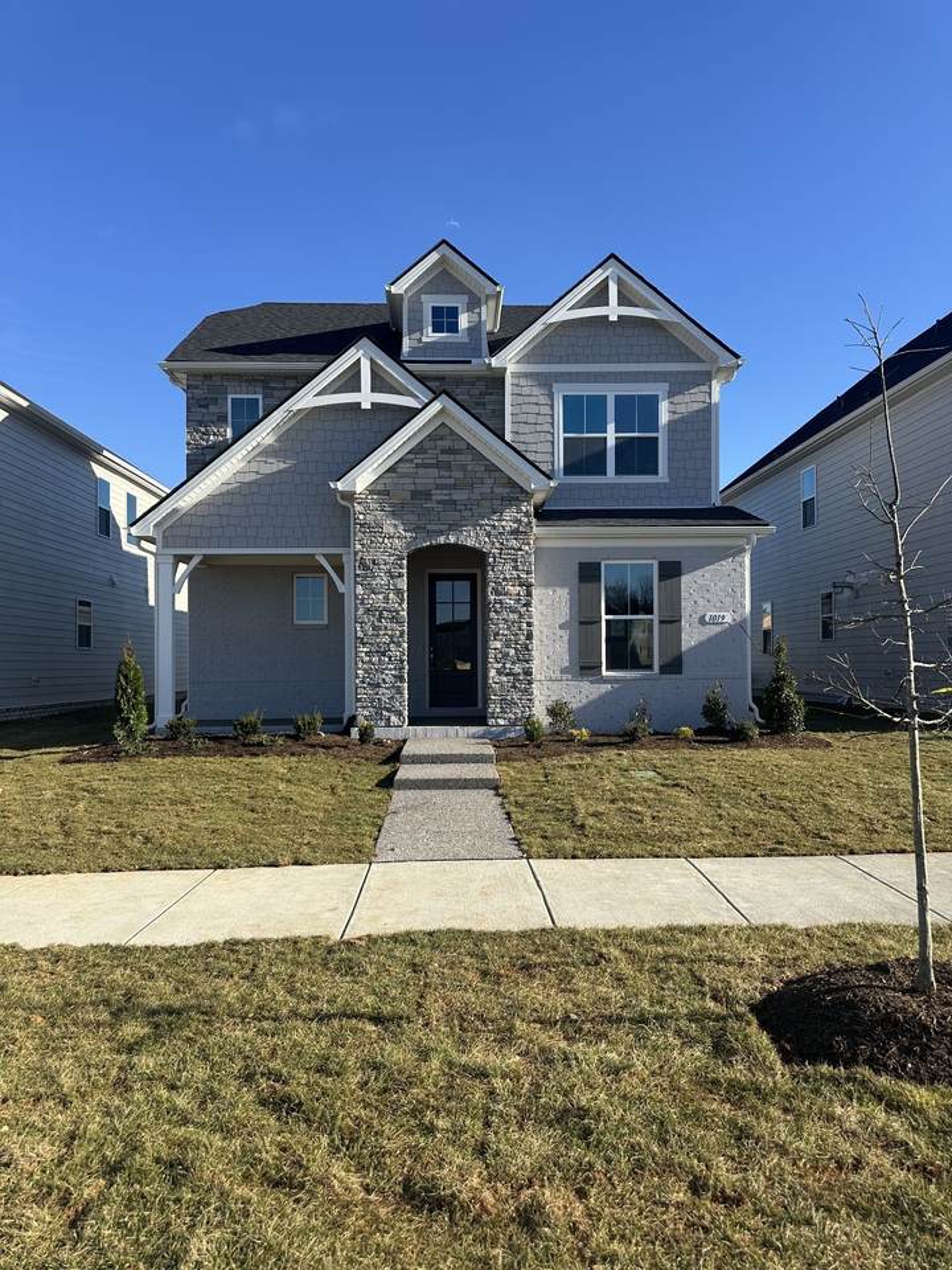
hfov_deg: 56.8
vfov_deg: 71.6
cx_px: 476
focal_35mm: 24
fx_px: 880
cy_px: 635
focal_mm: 6.86
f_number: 1.78
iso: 80
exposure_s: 1/2882
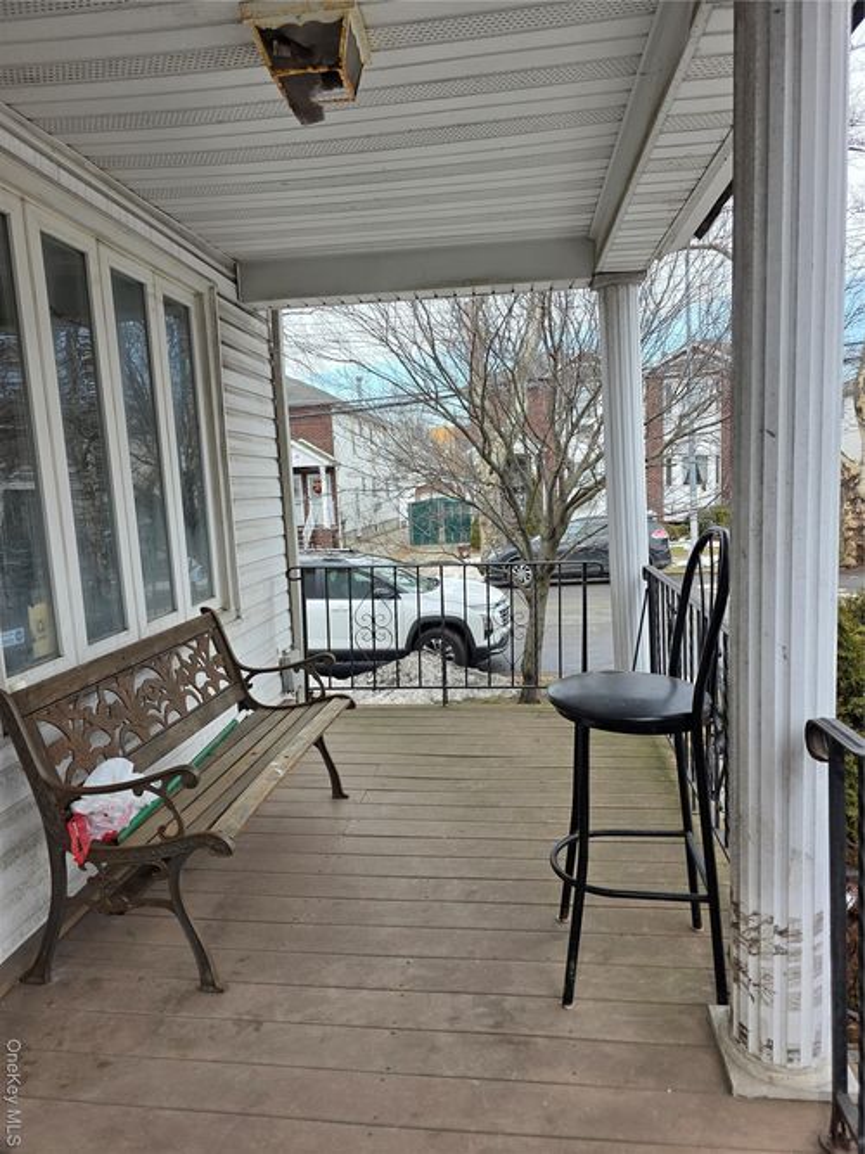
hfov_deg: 58.9
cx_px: 432
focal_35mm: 23
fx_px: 767
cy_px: 577
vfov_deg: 73.9
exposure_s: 1/1580
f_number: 1.7
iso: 80
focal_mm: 6.3
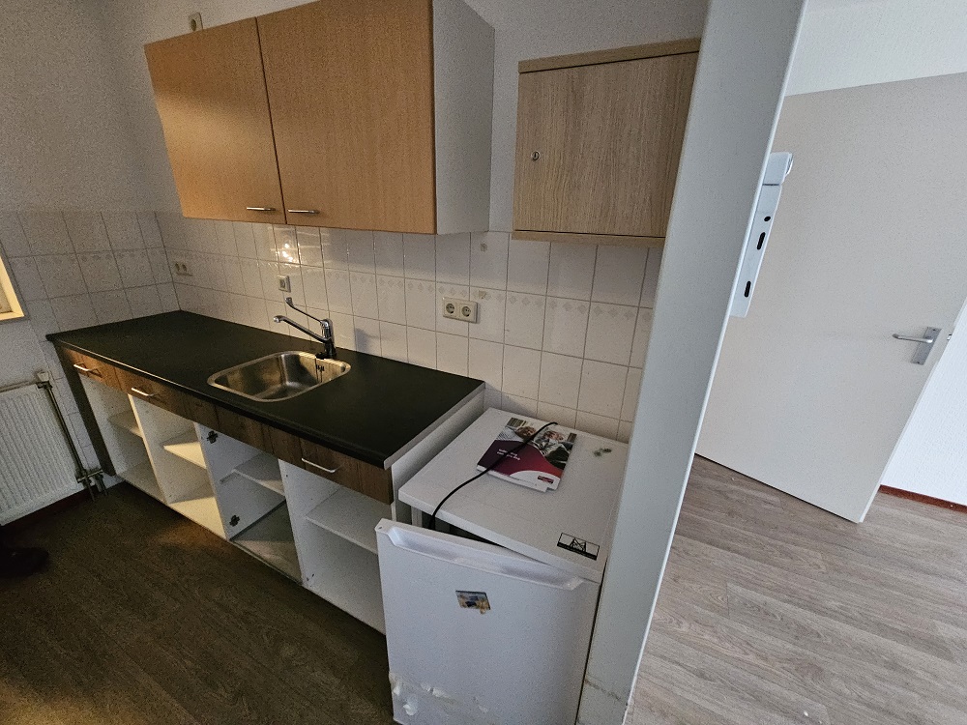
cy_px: 362
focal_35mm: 13
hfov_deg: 106.2
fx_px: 363
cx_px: 484
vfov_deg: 89.9
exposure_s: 1/25
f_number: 2.2
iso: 1000
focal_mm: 2.2
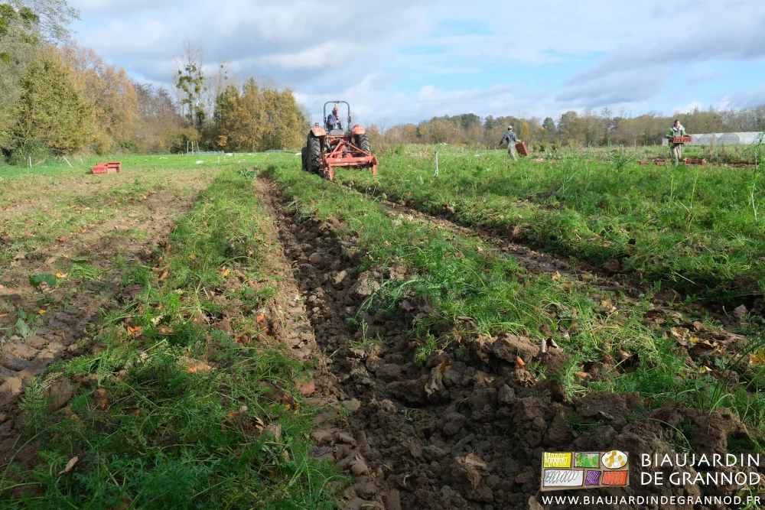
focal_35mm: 31
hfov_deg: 60.3
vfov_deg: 42.3
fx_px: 659
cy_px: 255
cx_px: 382
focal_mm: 20.5
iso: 320
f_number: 7.1
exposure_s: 1/400
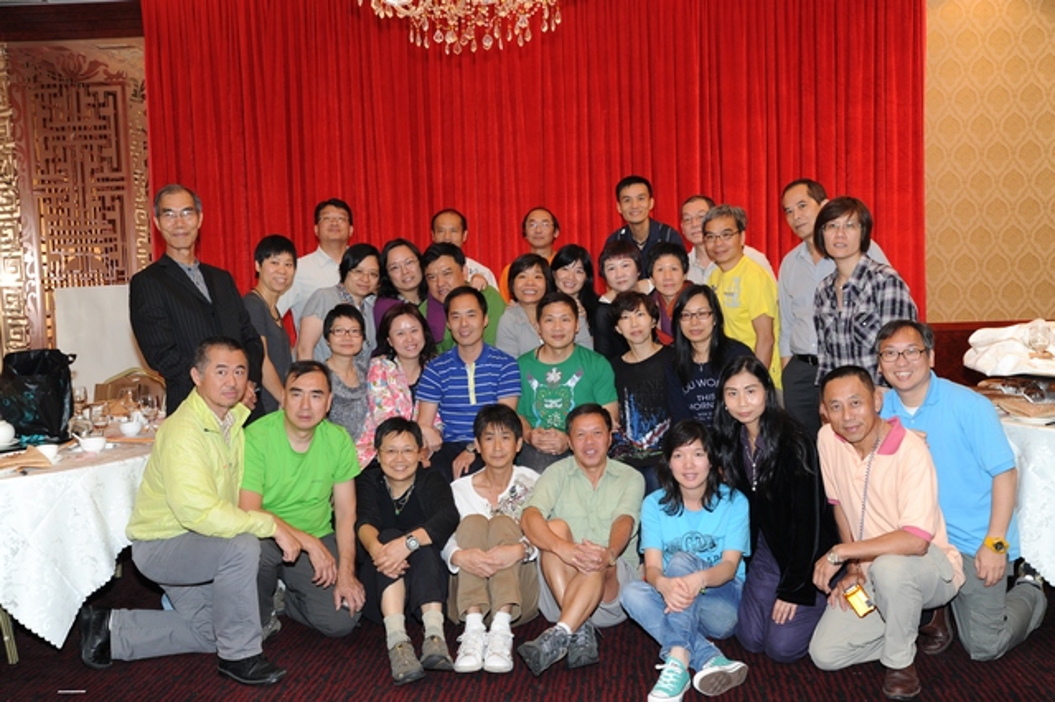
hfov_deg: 53.2
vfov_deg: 36.8
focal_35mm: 36
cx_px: 528
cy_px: 351
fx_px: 1054
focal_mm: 36
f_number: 7.1
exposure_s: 1/60
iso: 1250
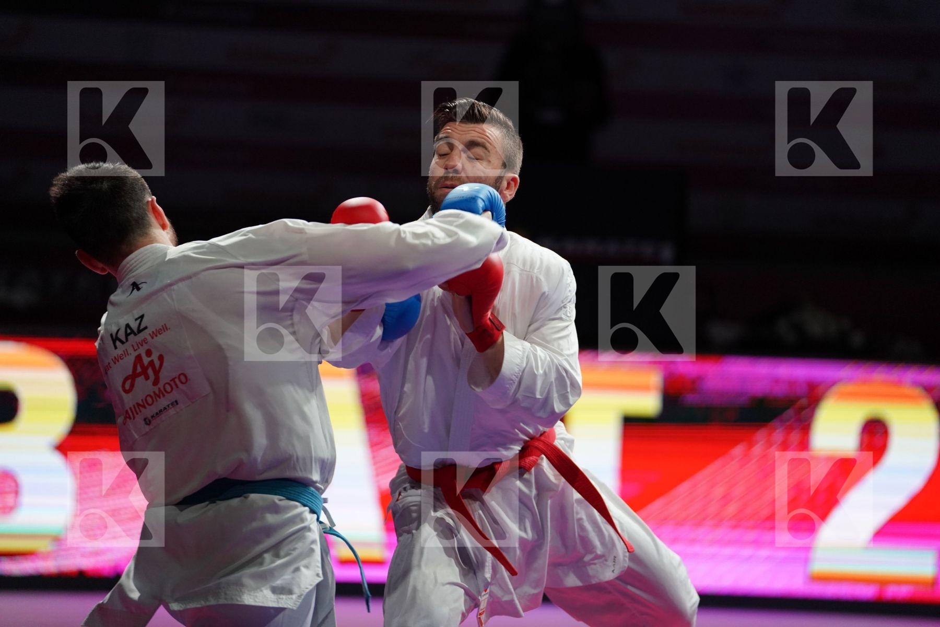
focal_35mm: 167
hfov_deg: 12.3
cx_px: 470
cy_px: 314
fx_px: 4360
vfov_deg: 8.2
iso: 2500
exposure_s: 1/1000
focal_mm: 167
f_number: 2.8
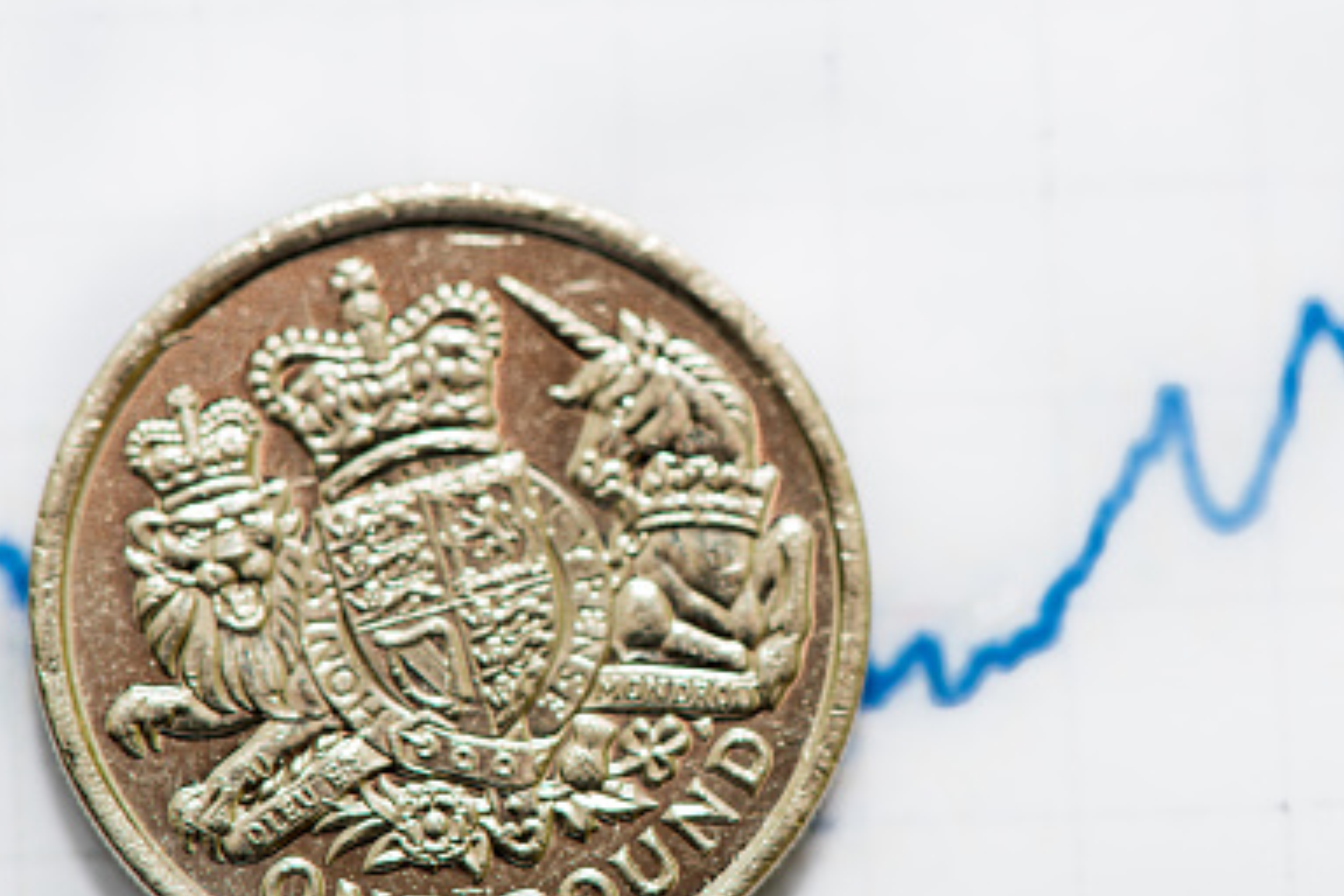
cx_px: 784
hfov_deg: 14.8
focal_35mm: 139
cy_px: 495
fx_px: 5189
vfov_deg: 9.9
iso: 125
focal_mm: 105
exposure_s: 1/250
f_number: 10
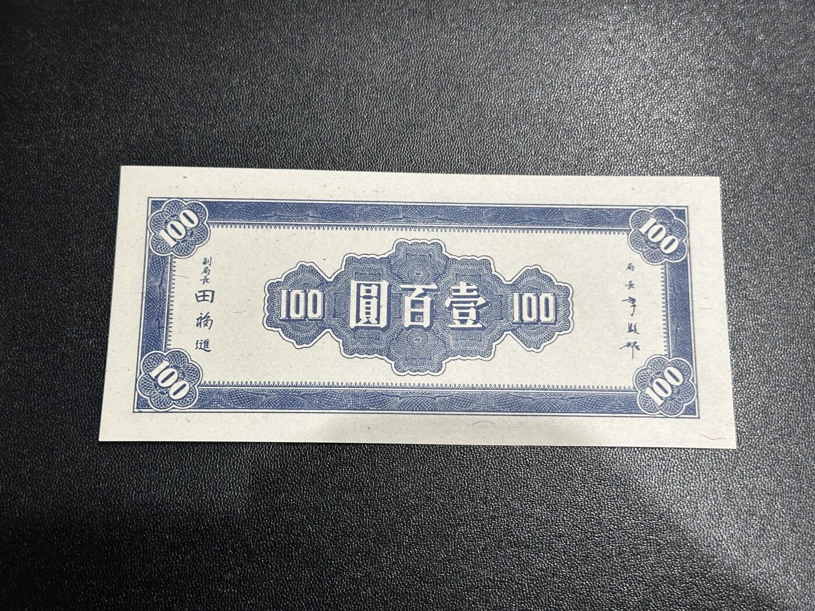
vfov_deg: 30.3
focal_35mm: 48
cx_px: 408
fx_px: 1130
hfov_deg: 39.7
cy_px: 306
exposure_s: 1/50
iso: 125
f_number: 1.78
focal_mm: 6.86
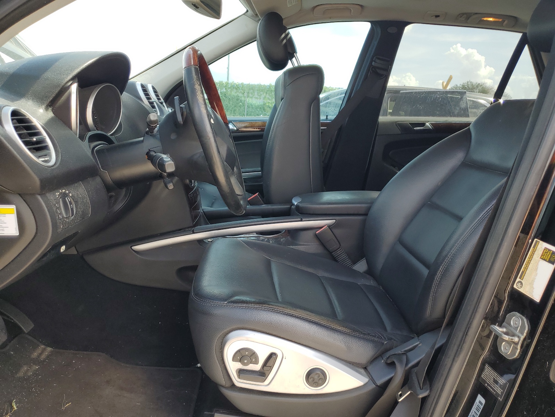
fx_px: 417
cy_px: 208
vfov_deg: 53.1
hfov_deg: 67.3
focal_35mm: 26
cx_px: 278
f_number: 1.5
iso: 50
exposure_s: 1/400
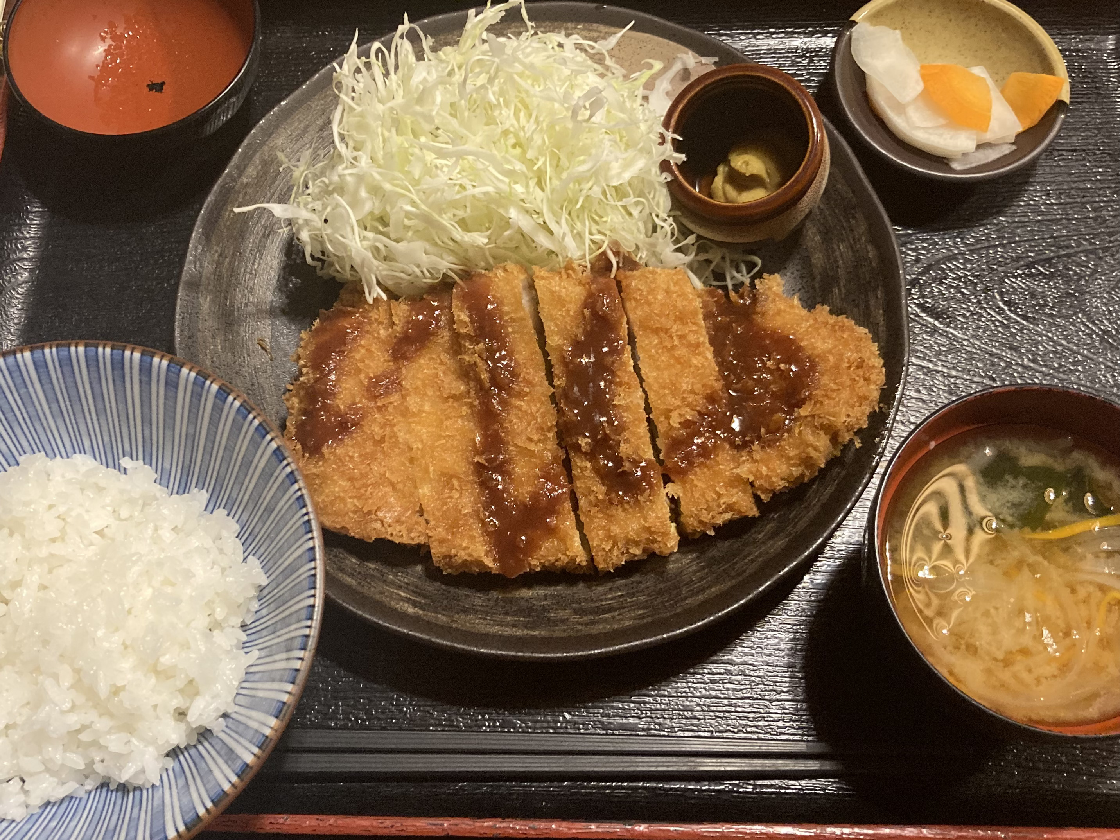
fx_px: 906
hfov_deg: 63.4
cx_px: 560
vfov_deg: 49.7
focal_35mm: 28
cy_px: 420
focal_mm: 3.99
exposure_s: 1/60
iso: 320
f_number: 1.8
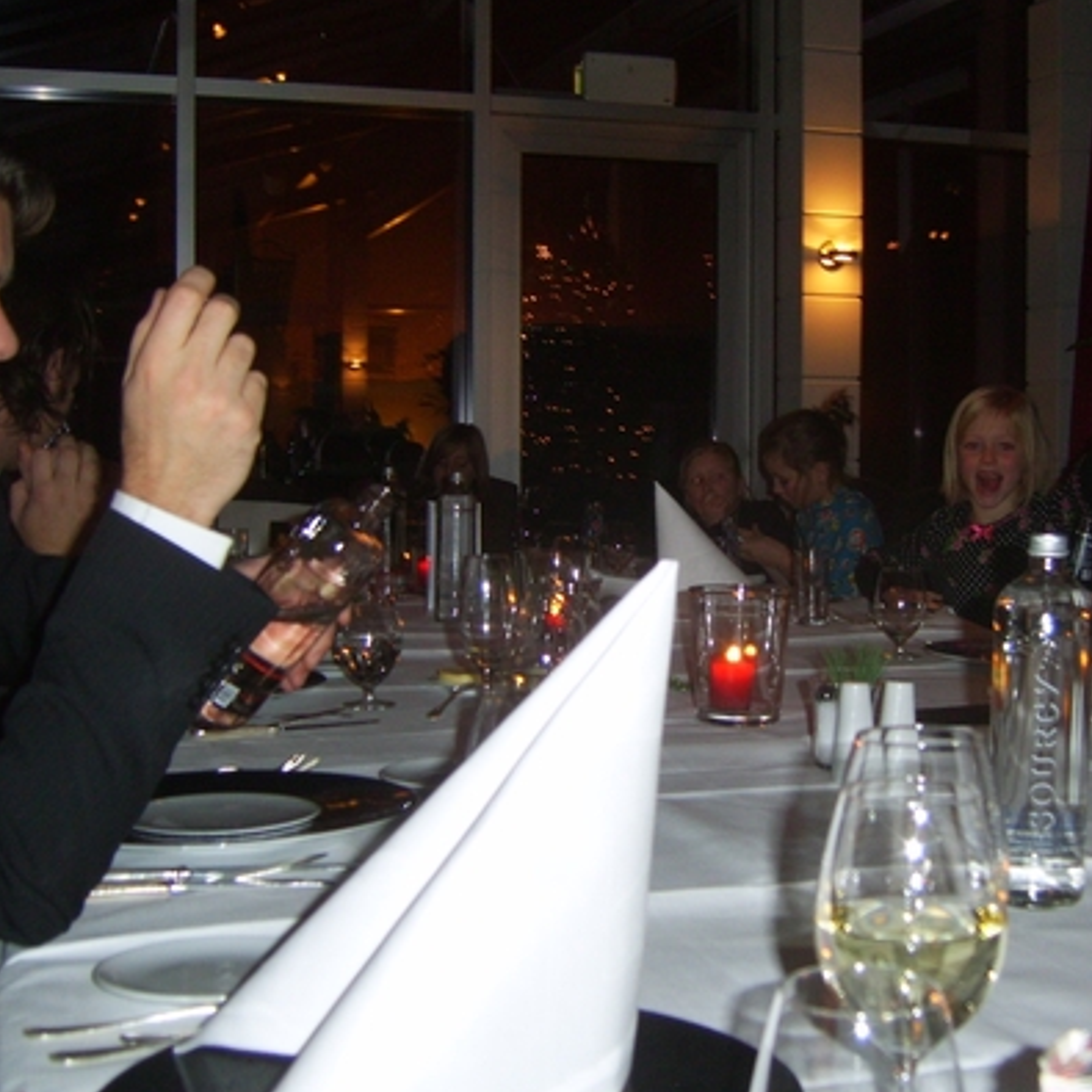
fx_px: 1820
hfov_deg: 33.2
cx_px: 694
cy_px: 528
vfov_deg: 33.4
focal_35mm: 51
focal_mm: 7.8
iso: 100
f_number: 2.8
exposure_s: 1/30
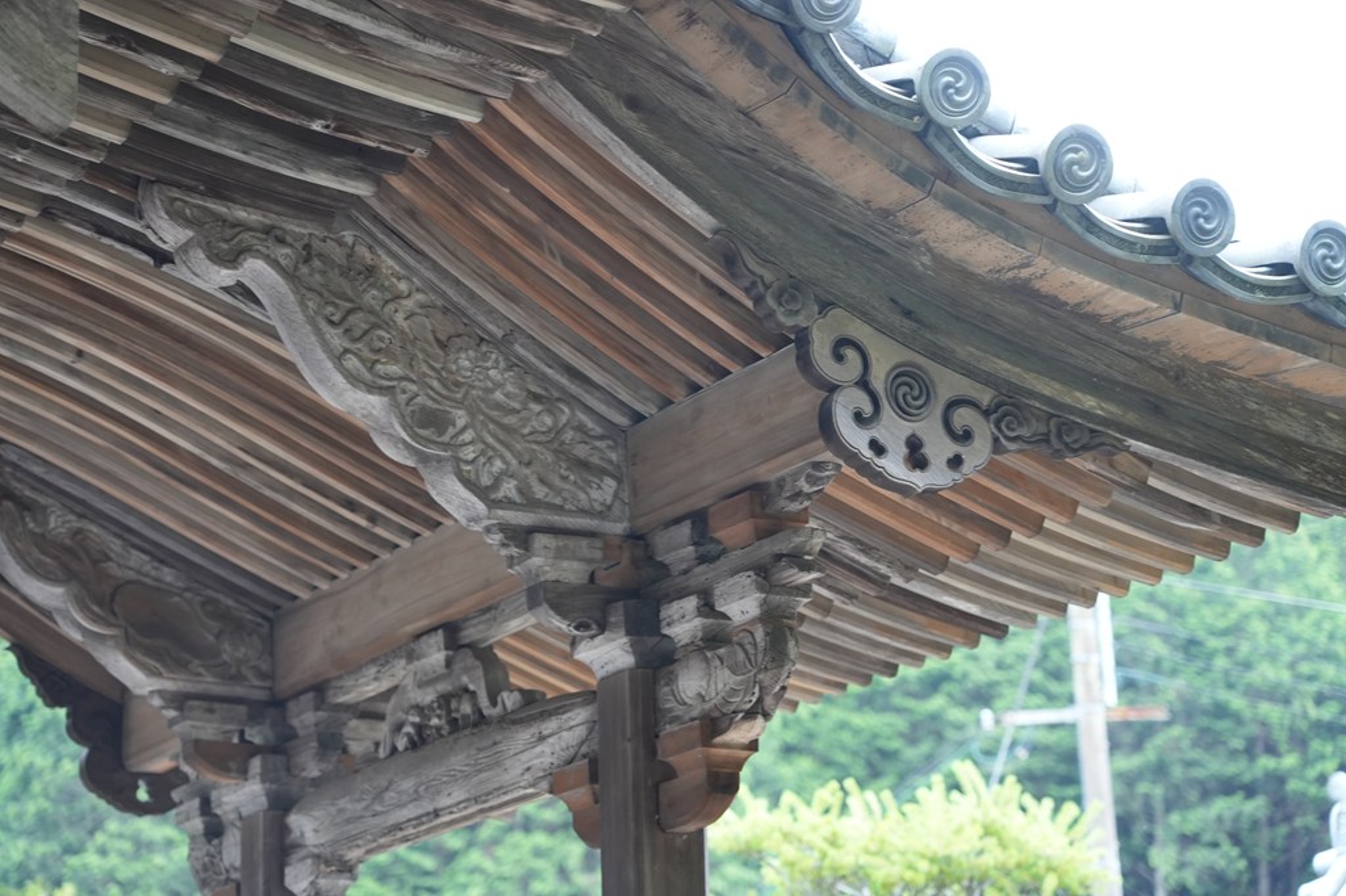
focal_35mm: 90
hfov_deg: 22.6
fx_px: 3364
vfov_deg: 15.2
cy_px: 448
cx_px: 673
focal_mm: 90
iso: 1600
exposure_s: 1/160
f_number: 4
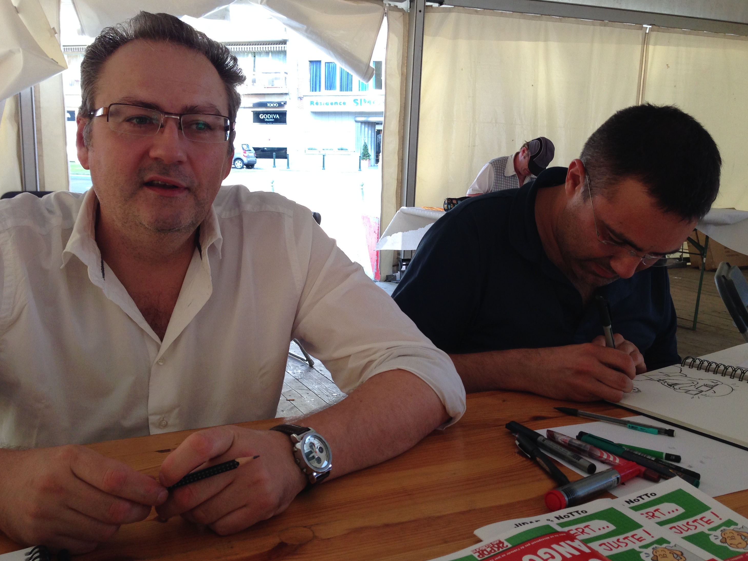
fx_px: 799
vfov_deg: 38.7
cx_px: 365
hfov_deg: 50.1
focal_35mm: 37
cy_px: 264
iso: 80
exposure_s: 1/120
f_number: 2.4
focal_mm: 4.12
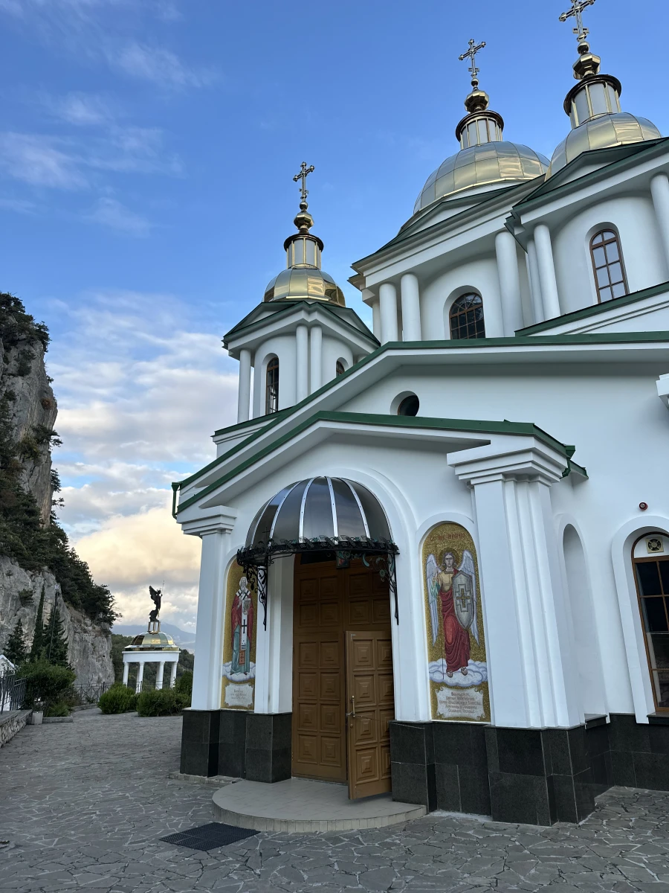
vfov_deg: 71.6
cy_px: 446
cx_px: 334
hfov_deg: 56.8
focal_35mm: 24
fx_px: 618
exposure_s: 1/734
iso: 80
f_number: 1.78
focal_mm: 6.86
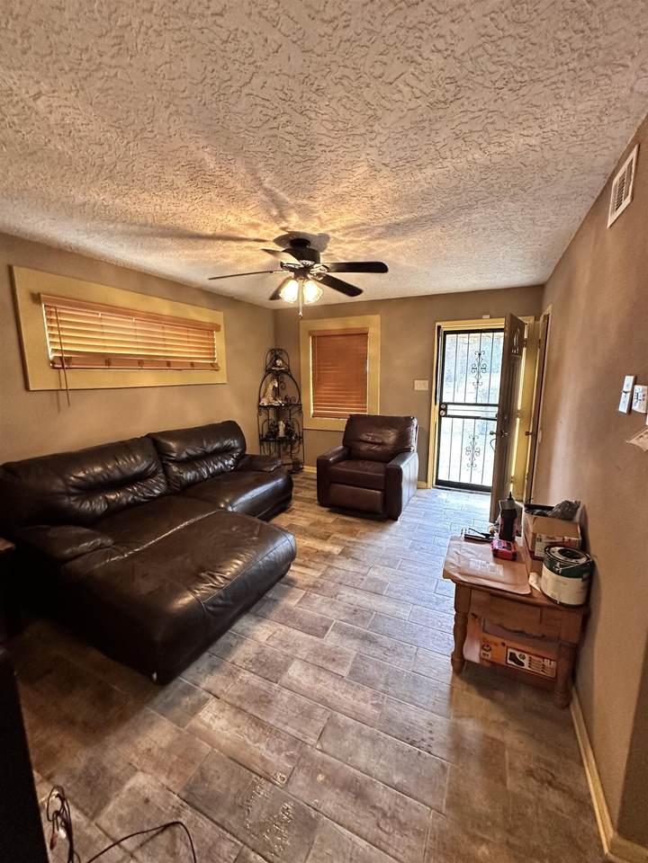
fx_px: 349
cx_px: 324
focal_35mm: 14
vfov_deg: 102.1
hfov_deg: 85.7
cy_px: 432
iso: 500
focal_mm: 2.22
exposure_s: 1/60
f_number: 2.2
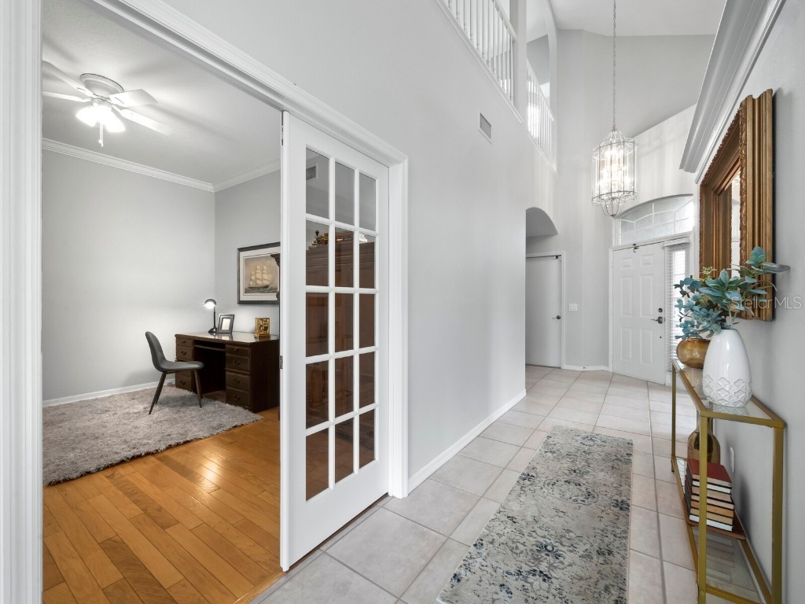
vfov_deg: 85.7
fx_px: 326
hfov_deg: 102.1
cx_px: 402
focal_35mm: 14
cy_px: 302
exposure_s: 1/4
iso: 400
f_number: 11
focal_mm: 7
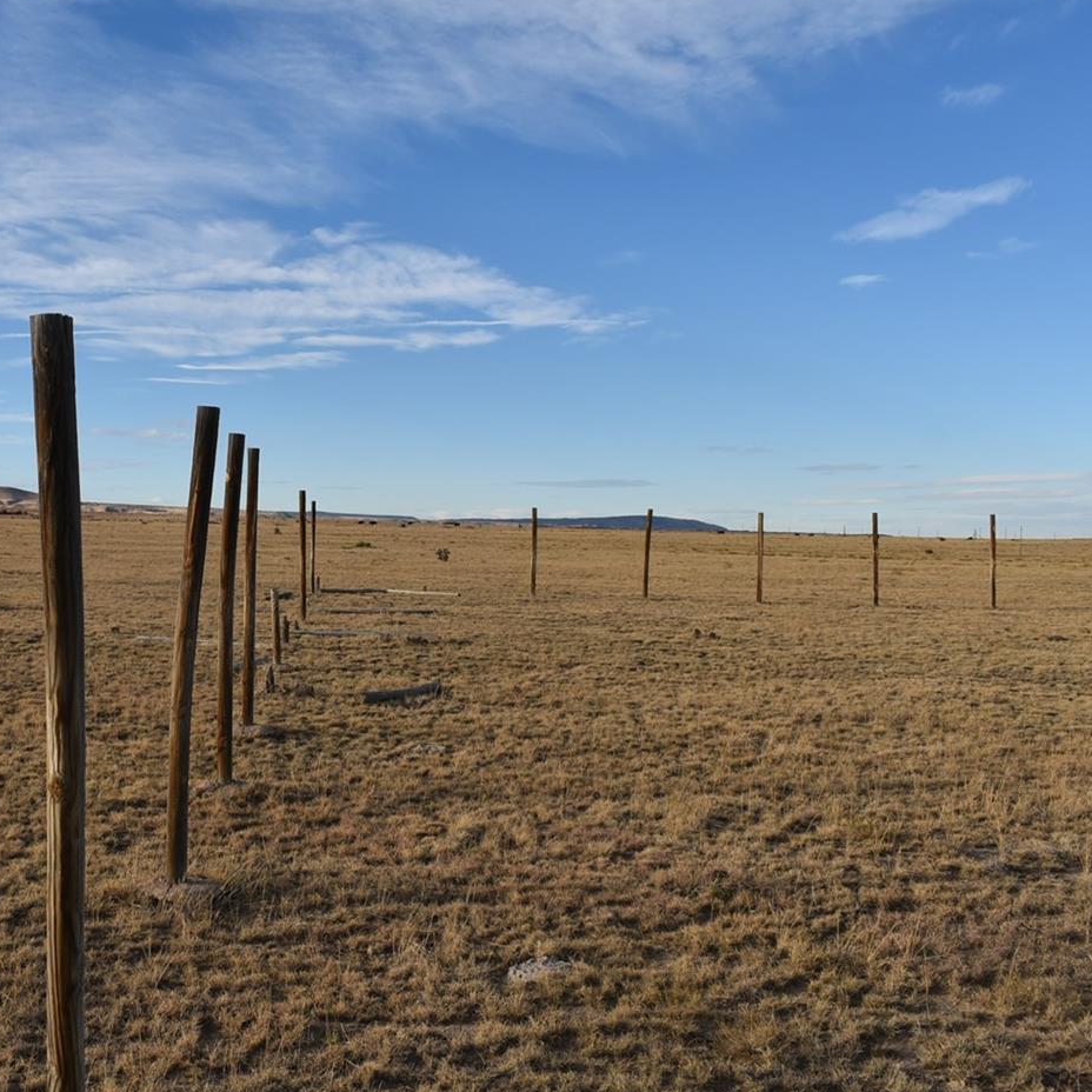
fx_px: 1570
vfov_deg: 38.3
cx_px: 321
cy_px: 540
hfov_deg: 37.7
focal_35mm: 44
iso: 100
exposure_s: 1/250
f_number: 8
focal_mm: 20
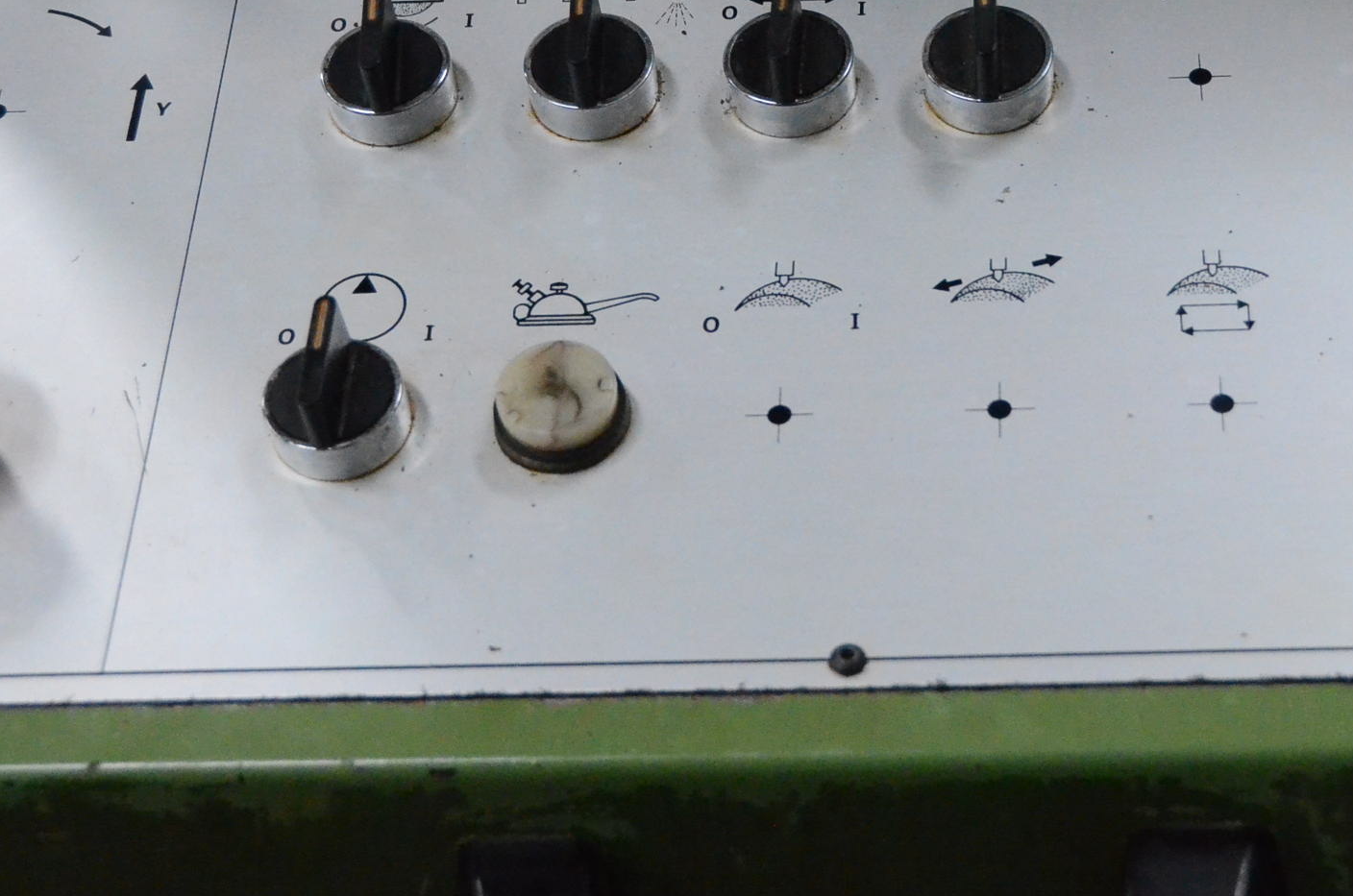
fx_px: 3151
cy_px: 328
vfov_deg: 16.2
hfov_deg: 24.1
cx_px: 906
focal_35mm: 84
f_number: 4
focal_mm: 32
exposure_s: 1/1600
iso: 6400
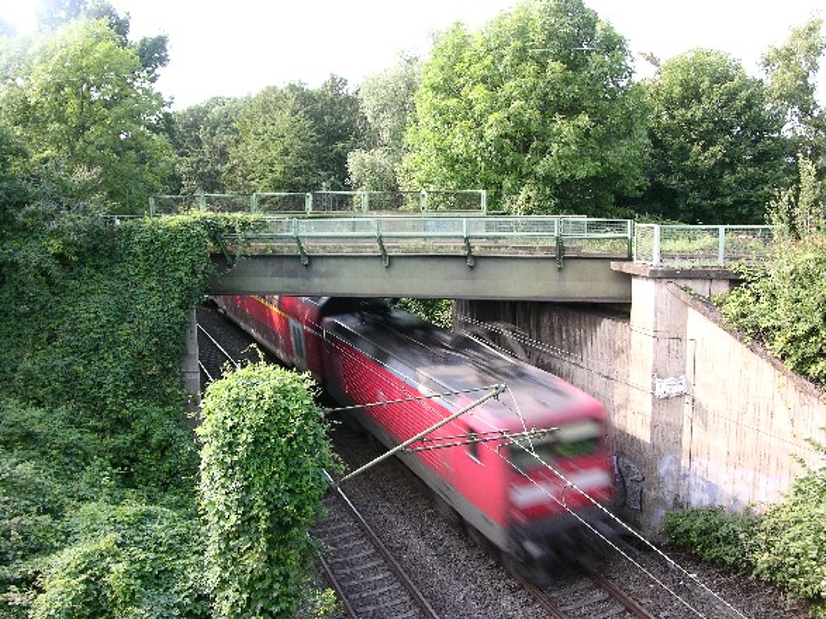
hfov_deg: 52.6
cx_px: 413
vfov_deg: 40.7
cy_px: 310
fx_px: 835
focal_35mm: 35
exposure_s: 1/32.4
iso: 50
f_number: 5
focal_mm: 8.9
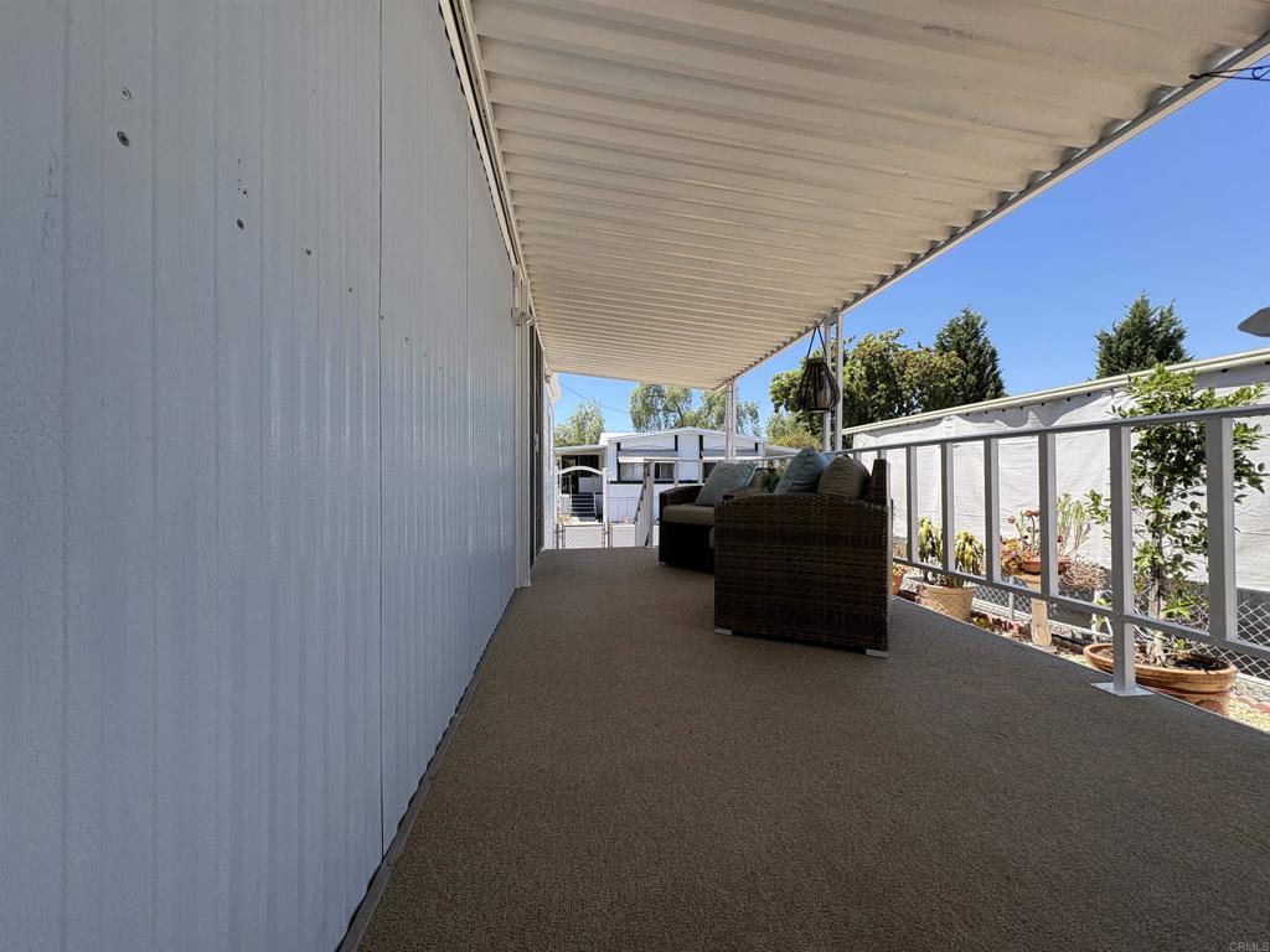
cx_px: 635
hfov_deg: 102.1
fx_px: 514
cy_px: 476
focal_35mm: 14
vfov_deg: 85.7
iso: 40
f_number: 2.2
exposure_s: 1/693
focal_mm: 2.22
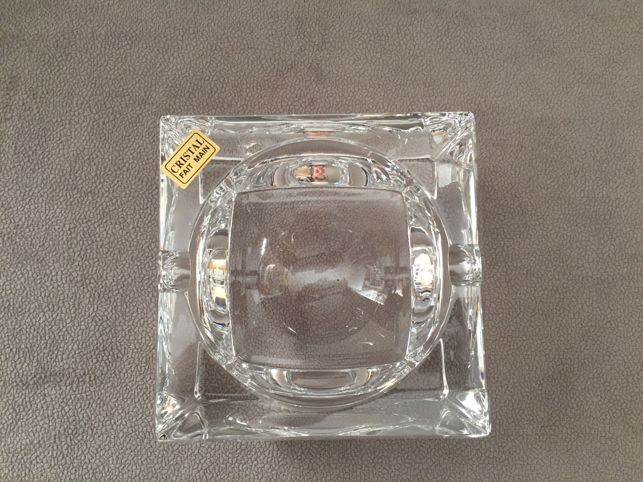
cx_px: 322
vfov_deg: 48.2
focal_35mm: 29
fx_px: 539
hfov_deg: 61.7
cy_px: 241
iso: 64
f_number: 2.2
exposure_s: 1/33
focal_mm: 4.15
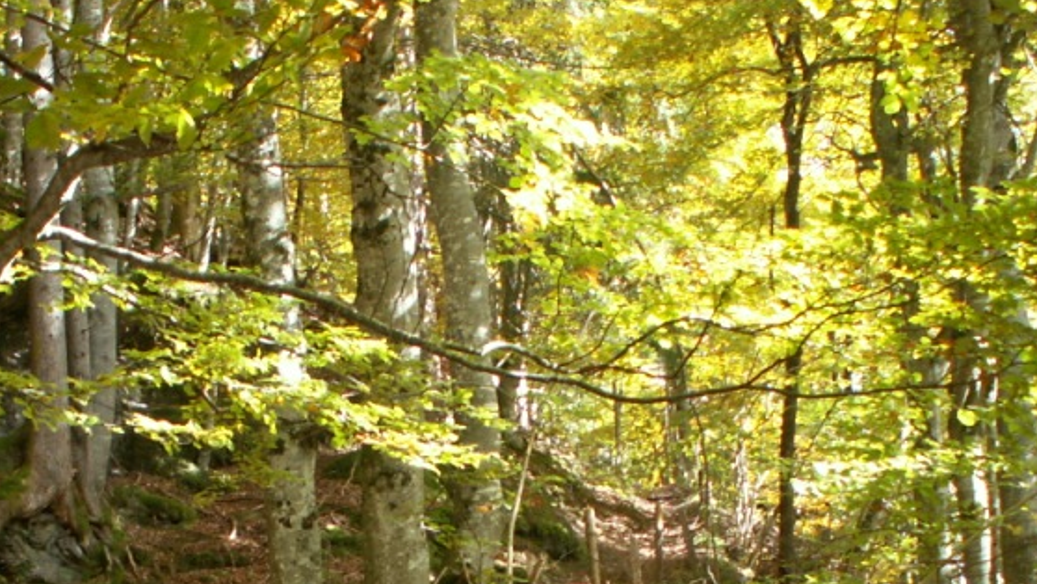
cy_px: 649
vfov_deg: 16.7
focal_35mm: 70
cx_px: 409
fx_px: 1925
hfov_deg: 30.1
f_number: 2.8
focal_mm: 5.86
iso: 64
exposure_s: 1/40
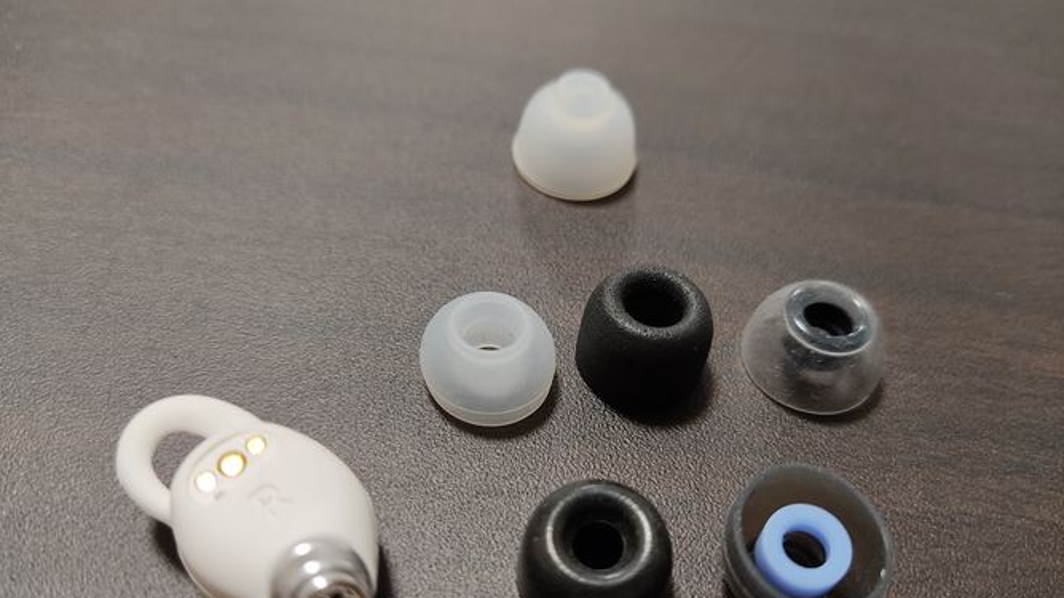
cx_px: 524
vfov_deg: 40.0
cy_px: 352
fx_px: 818
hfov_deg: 66.1
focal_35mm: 29
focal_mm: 4.74
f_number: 1.79
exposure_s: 1/33
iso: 227
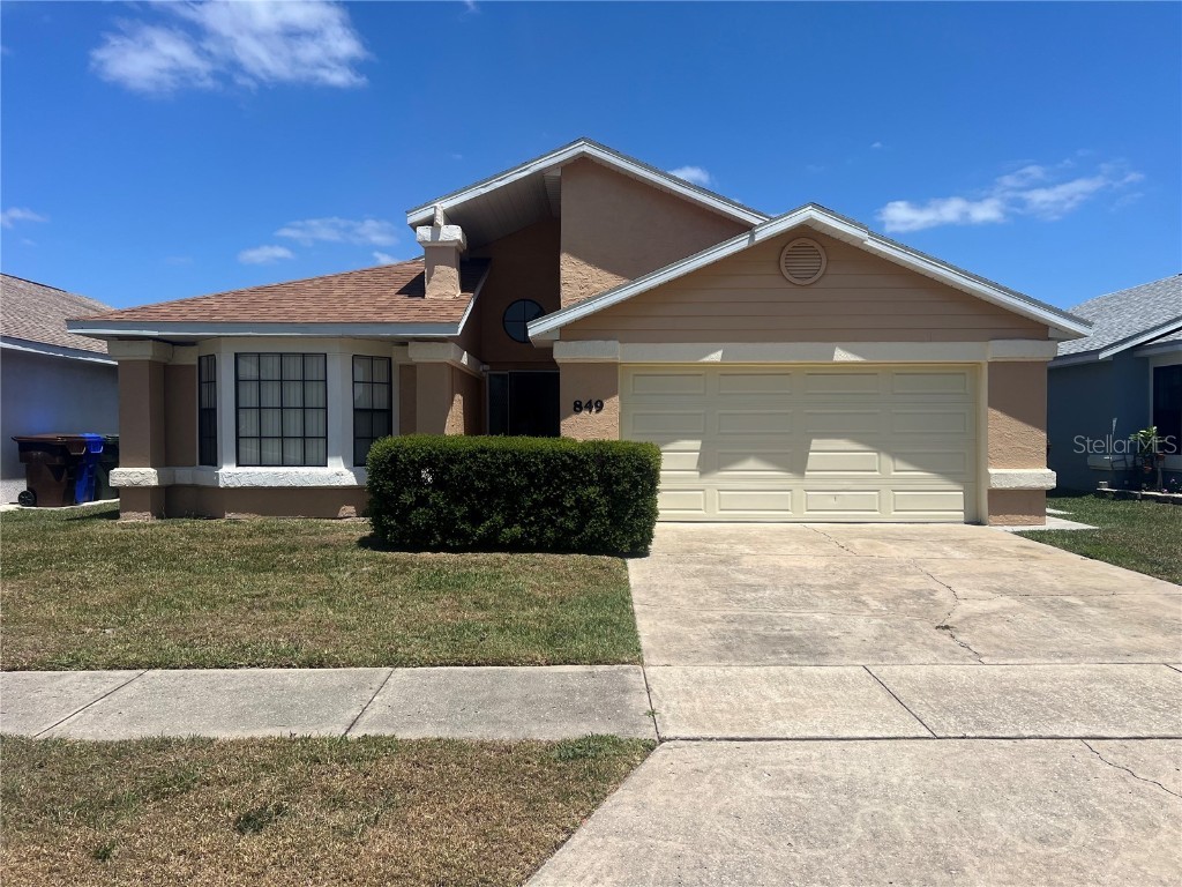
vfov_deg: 53.1
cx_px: 591
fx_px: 888
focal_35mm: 26
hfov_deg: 67.3
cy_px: 444
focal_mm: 5.7
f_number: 1.5
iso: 50
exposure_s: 1/5587
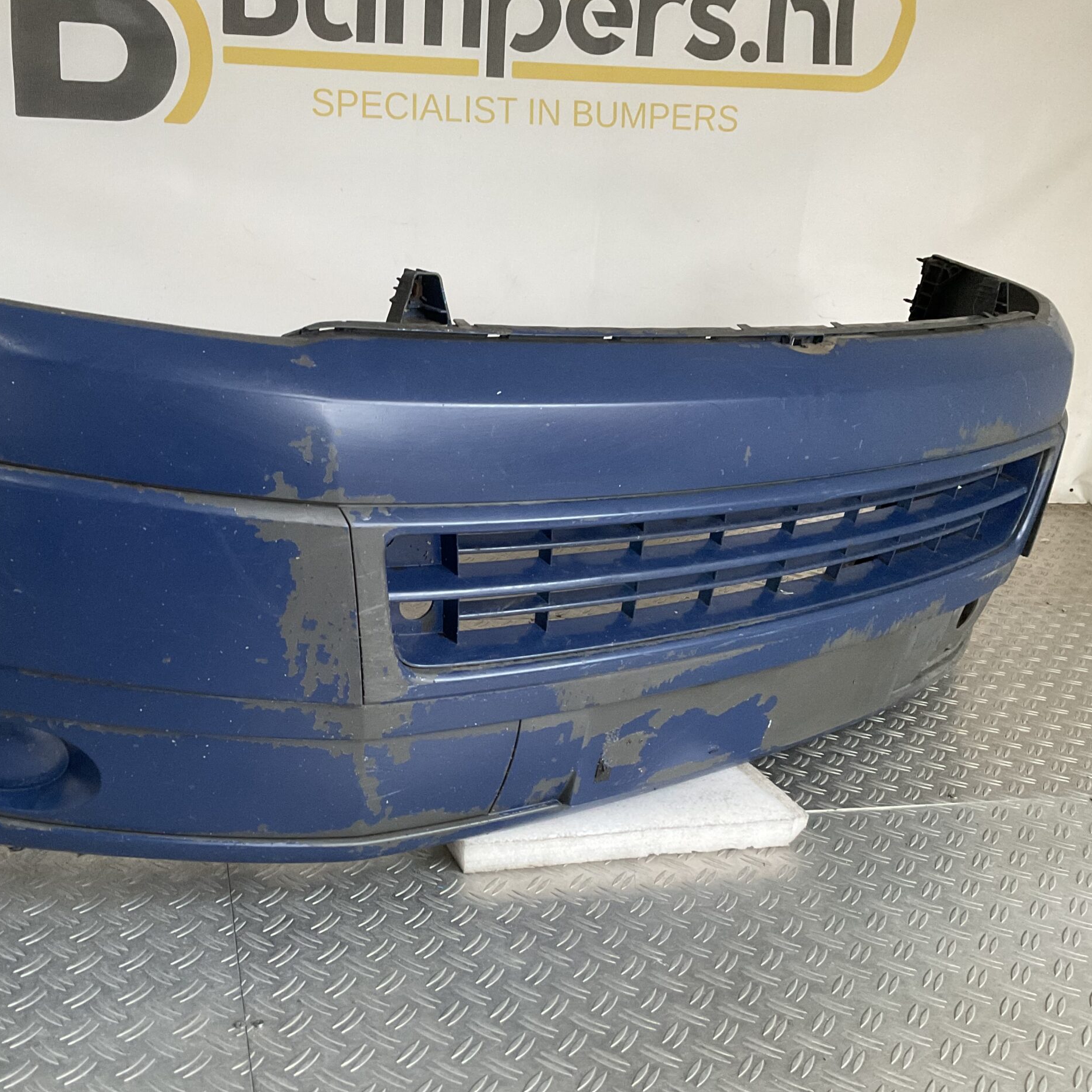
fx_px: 1249
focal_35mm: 35
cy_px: 557
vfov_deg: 47.2
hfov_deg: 46.4
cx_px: 360
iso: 250
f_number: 1.8
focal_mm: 3
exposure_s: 1/60
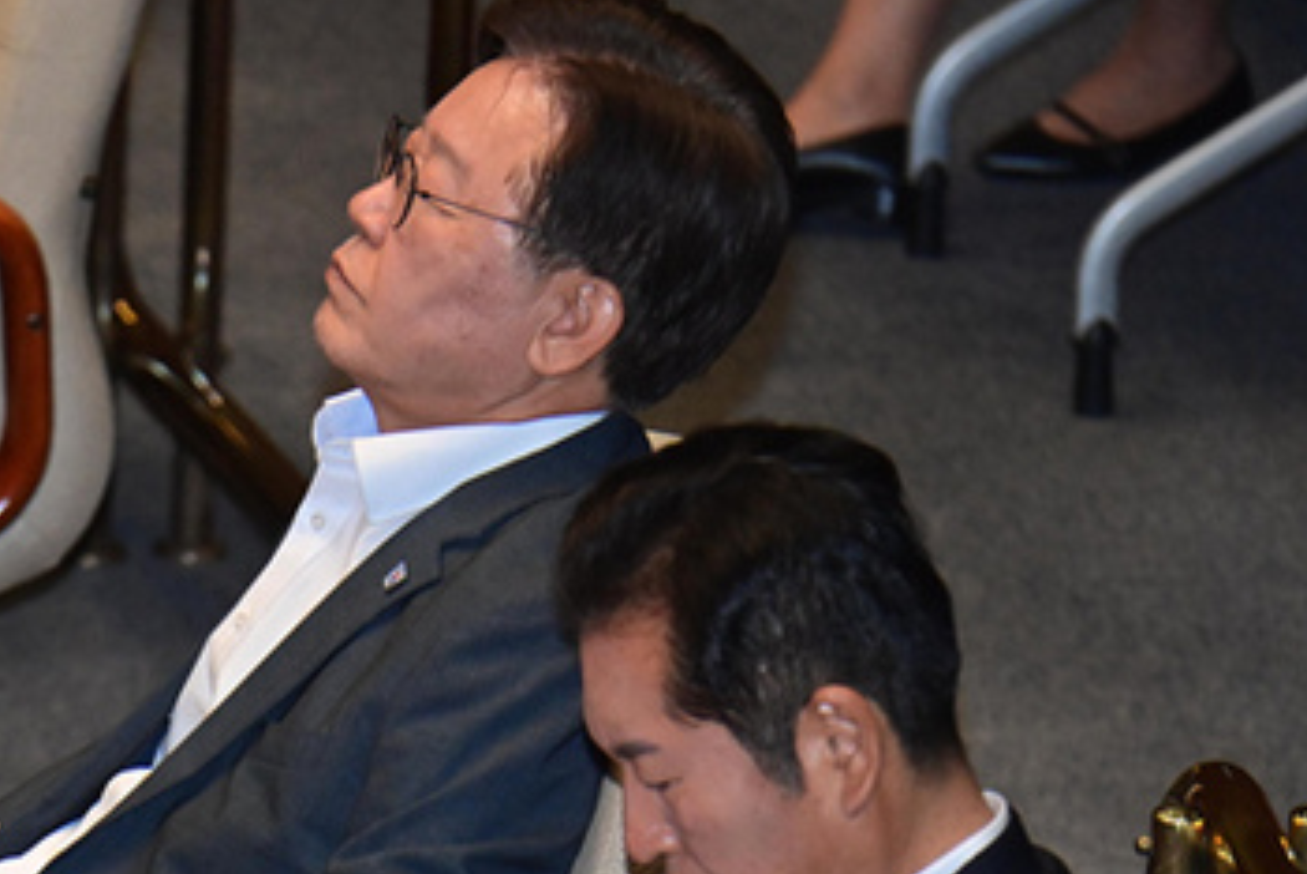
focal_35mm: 585
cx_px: 146
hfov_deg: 3.5
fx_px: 21256
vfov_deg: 2.4
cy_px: 633
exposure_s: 1/250
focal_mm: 320
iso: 6400
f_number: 8
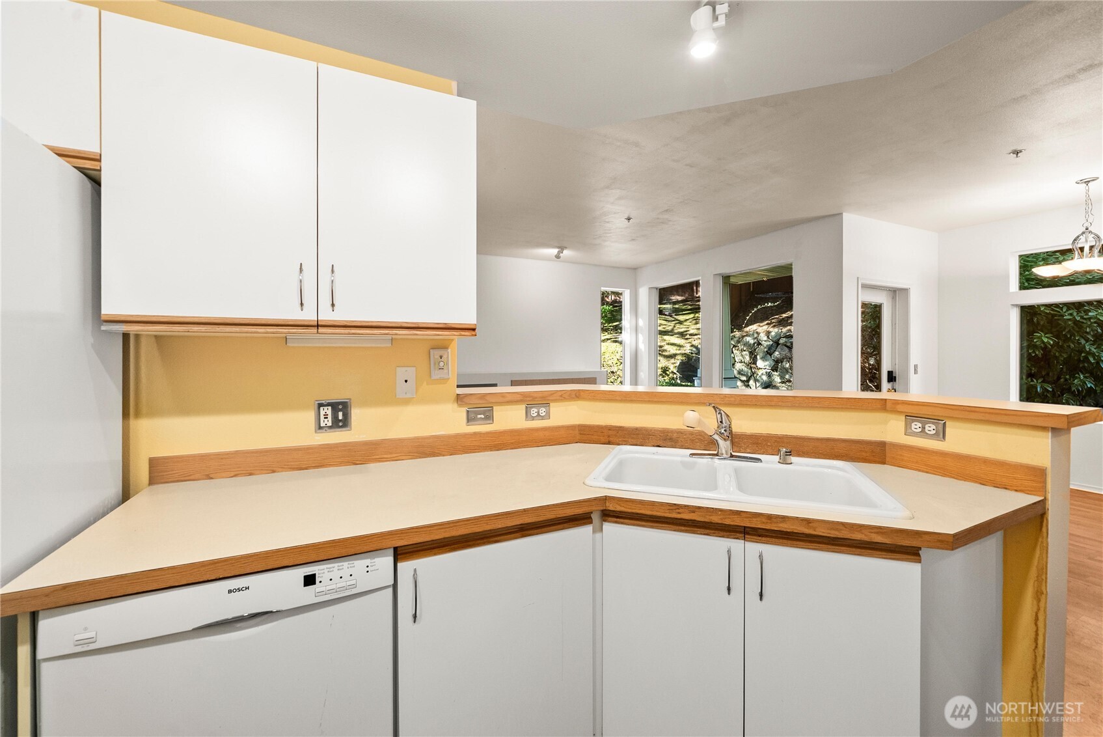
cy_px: 368
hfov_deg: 104.2
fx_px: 429
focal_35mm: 14
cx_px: 552
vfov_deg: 81.3
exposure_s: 1/15
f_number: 7.1
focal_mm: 14
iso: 1000
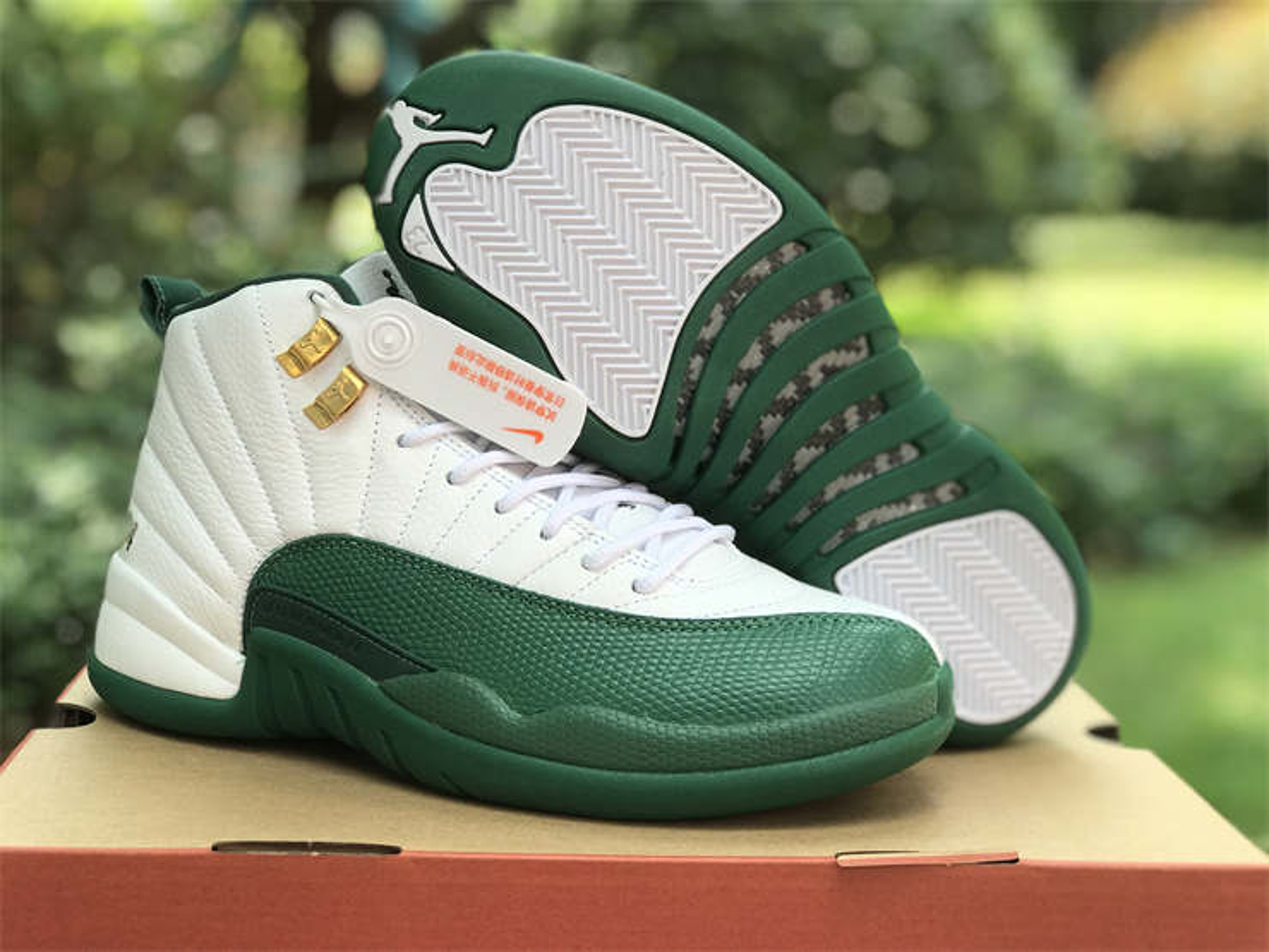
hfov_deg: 33.8
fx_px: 2090
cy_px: 476
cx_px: 634
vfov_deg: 25.7
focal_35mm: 57
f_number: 2.8
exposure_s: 1/103
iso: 20
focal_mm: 6.6
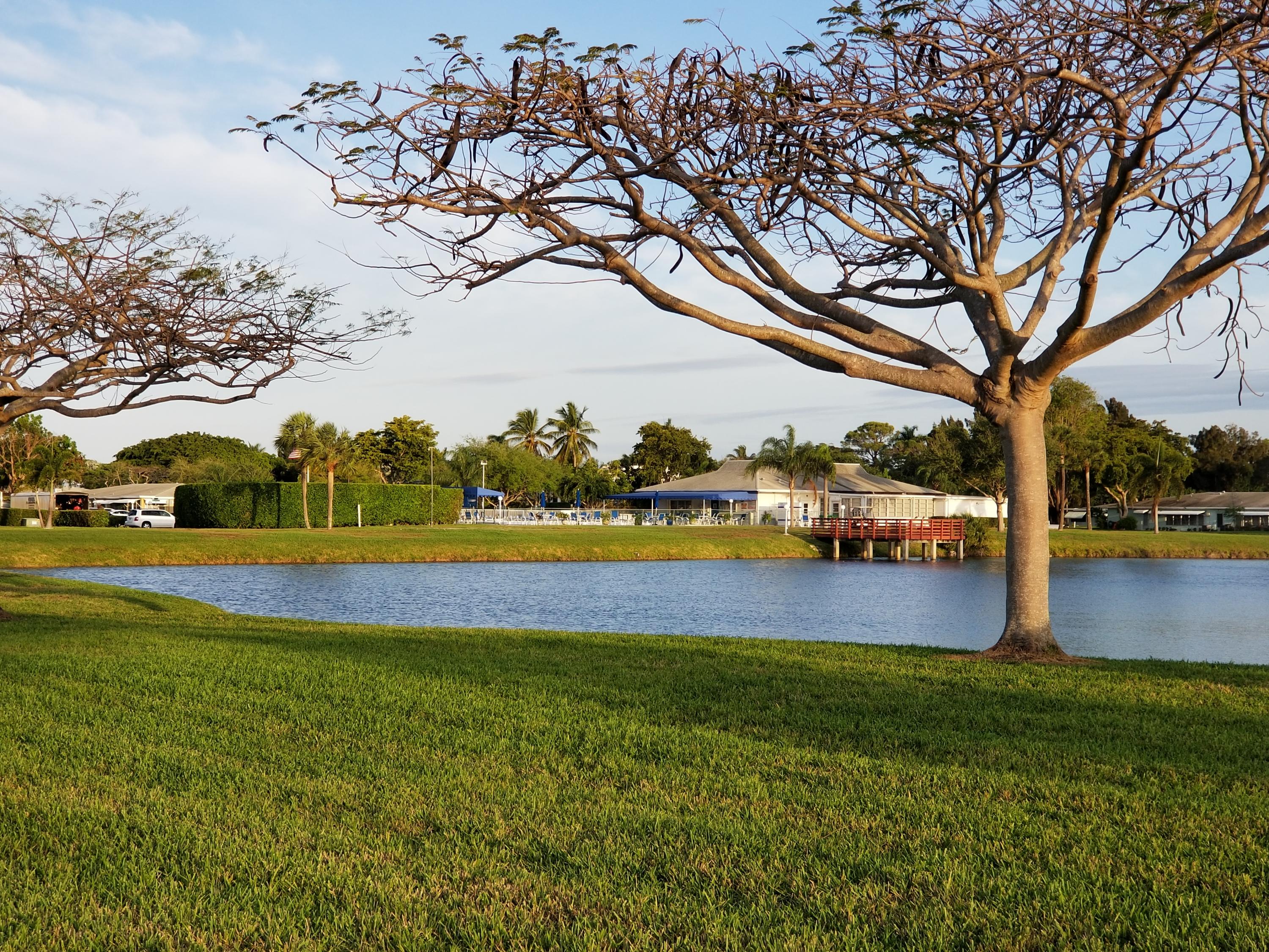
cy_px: 476
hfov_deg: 36.8
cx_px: 634
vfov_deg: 28.0
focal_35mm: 52
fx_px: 1906
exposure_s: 1/335
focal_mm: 6
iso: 25
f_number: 2.4
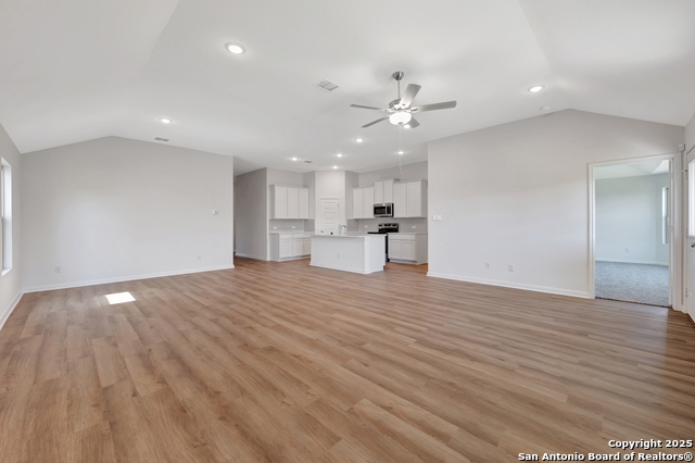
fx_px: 270
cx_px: 348
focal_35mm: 14
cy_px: 232
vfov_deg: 81.1
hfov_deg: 104.3
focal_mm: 14
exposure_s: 1/1.25
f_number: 9
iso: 100
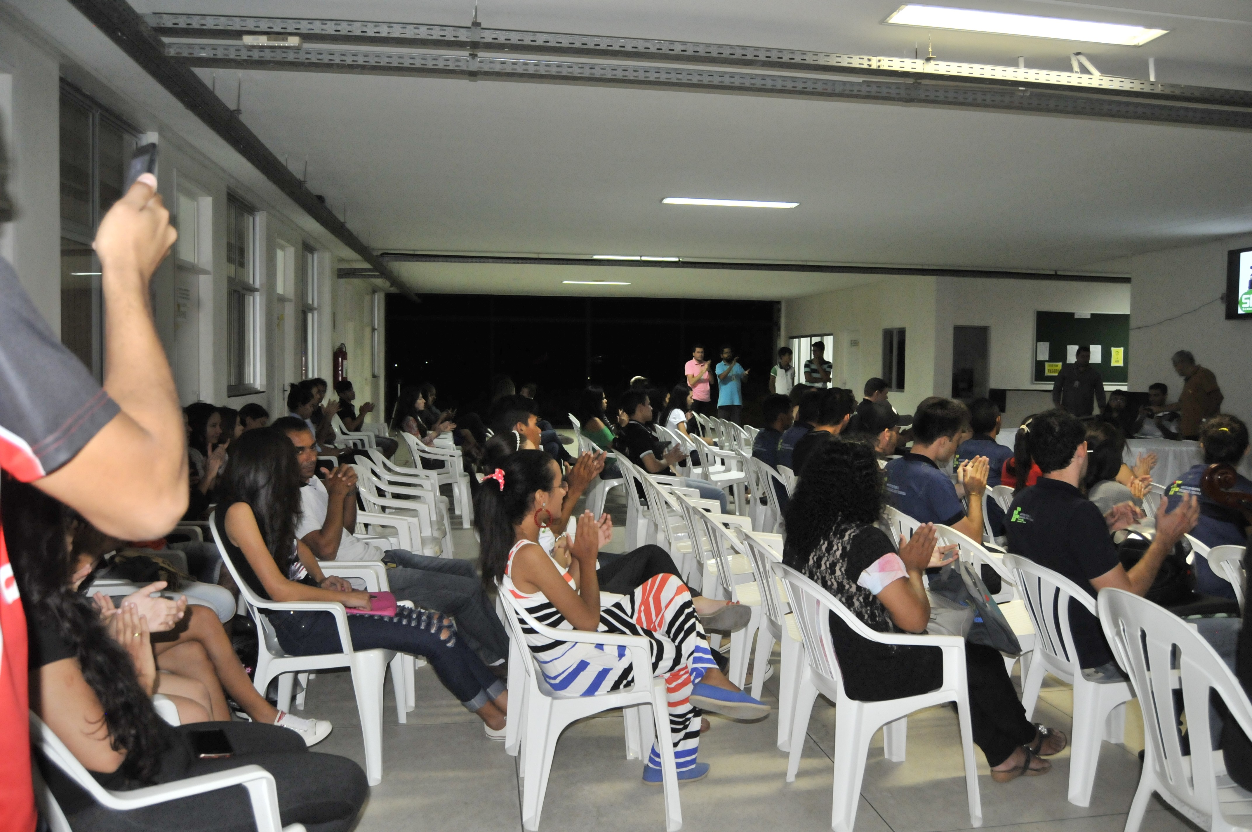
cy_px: 416
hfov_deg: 67.4
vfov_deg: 47.8
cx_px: 626
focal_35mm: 27
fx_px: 938
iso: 1250
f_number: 5
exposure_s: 1/60
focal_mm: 18
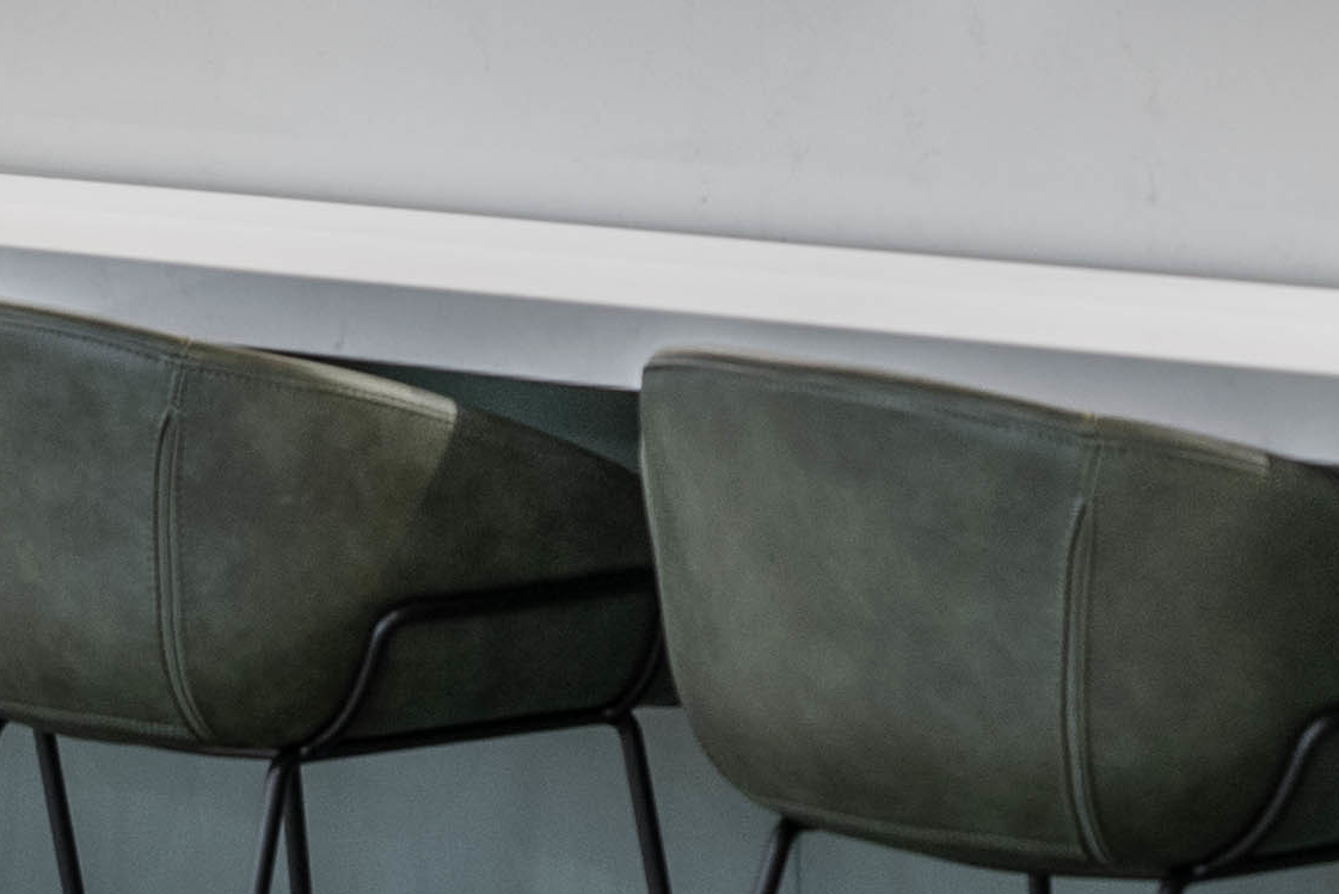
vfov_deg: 5.4
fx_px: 9524
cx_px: 1759
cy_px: -6
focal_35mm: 256
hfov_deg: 7.9
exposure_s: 1/2.5
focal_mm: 48
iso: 200
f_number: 5
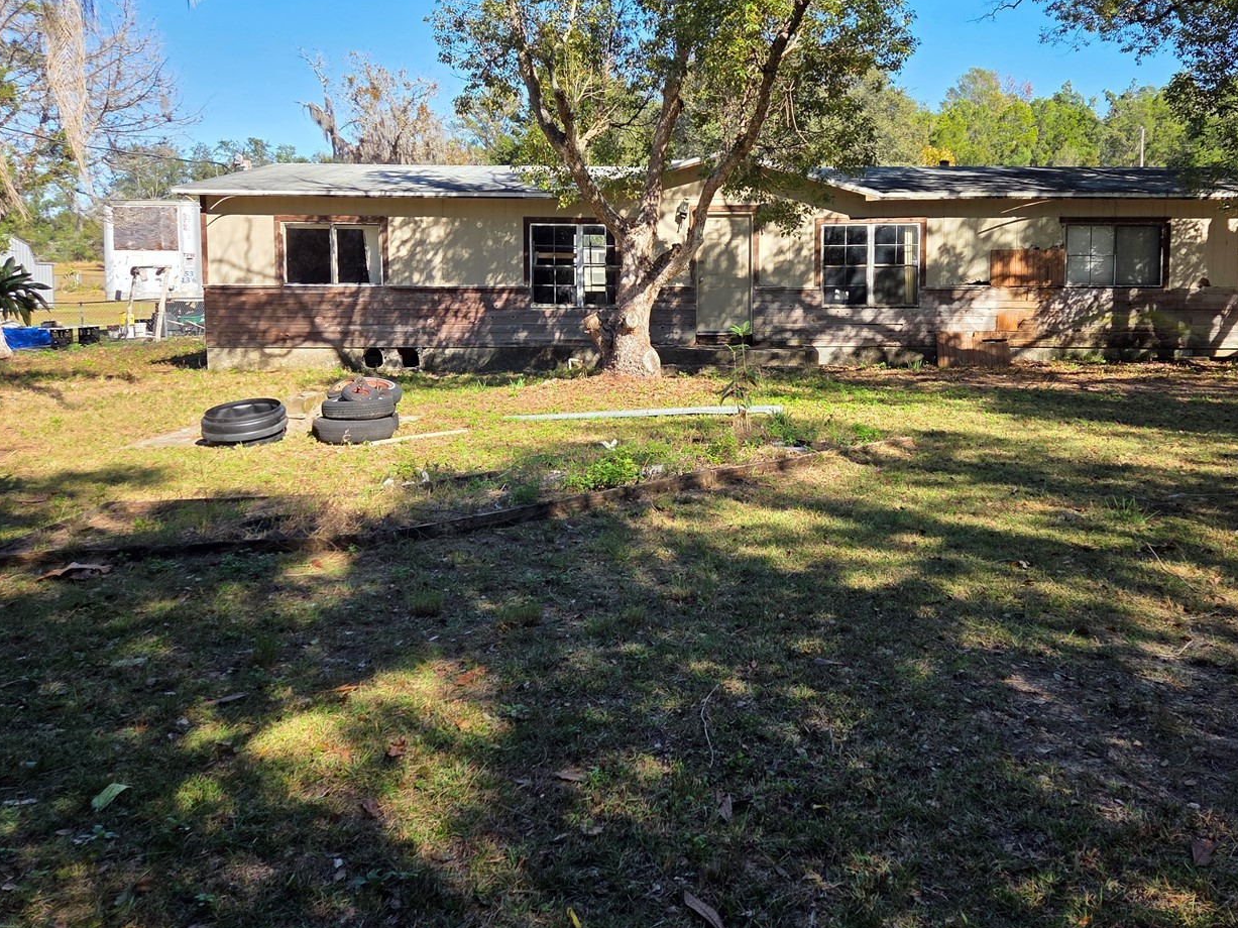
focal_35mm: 30
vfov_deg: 46.2
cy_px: 328
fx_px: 1073
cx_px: 765
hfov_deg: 59.3
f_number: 1.8
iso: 80
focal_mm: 5.4
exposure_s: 1/2271
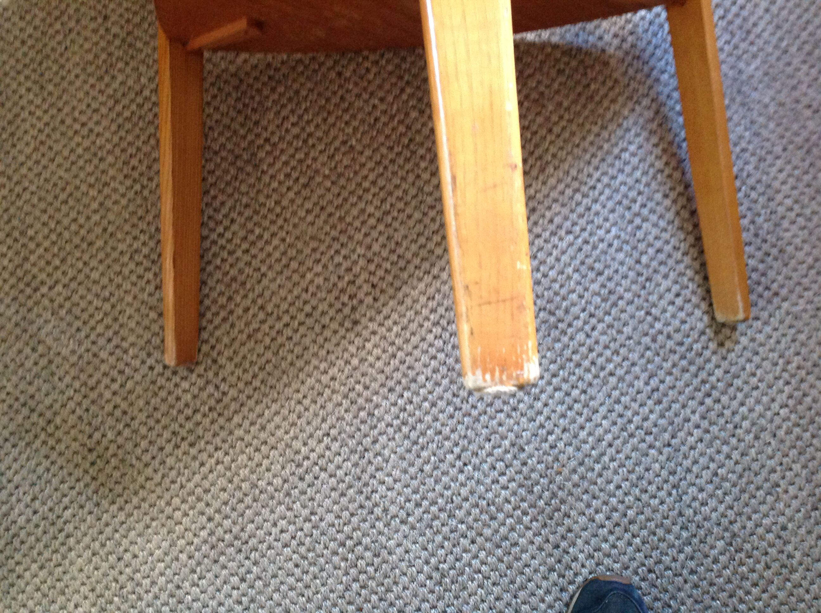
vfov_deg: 40.6
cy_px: 306
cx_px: 410
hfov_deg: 52.7
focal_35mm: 35
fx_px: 829
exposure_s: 1/15
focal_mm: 4.28
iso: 320
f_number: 2.4
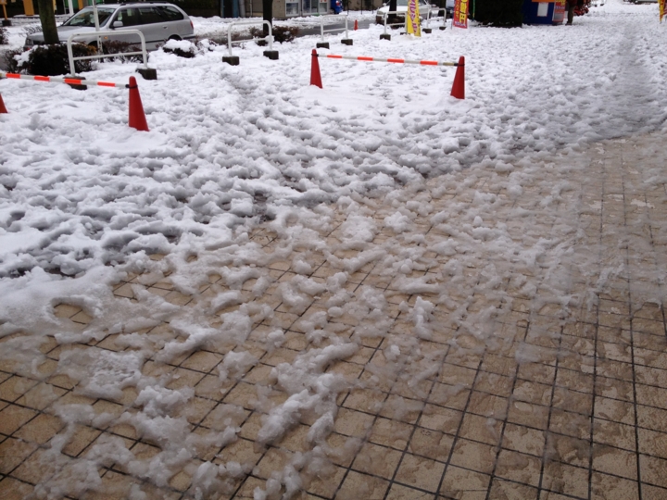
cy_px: 250
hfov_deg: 52.6
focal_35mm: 35
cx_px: 334
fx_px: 674
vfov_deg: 40.7
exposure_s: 1/1200
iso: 50
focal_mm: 4.28
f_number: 2.4
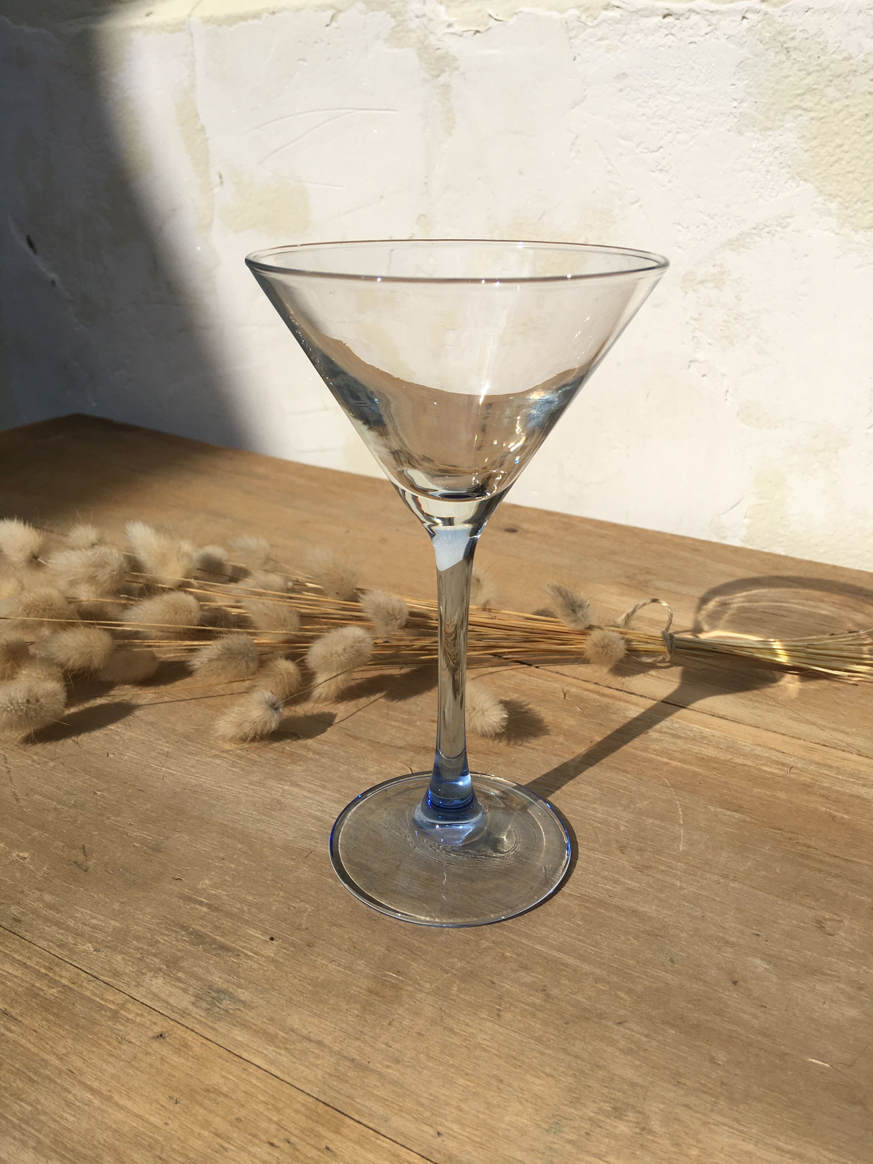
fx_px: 975
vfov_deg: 61.7
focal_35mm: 29
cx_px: 436
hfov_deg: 48.2
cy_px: 582
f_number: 2.2
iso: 25
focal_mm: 4.15
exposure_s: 1/3846
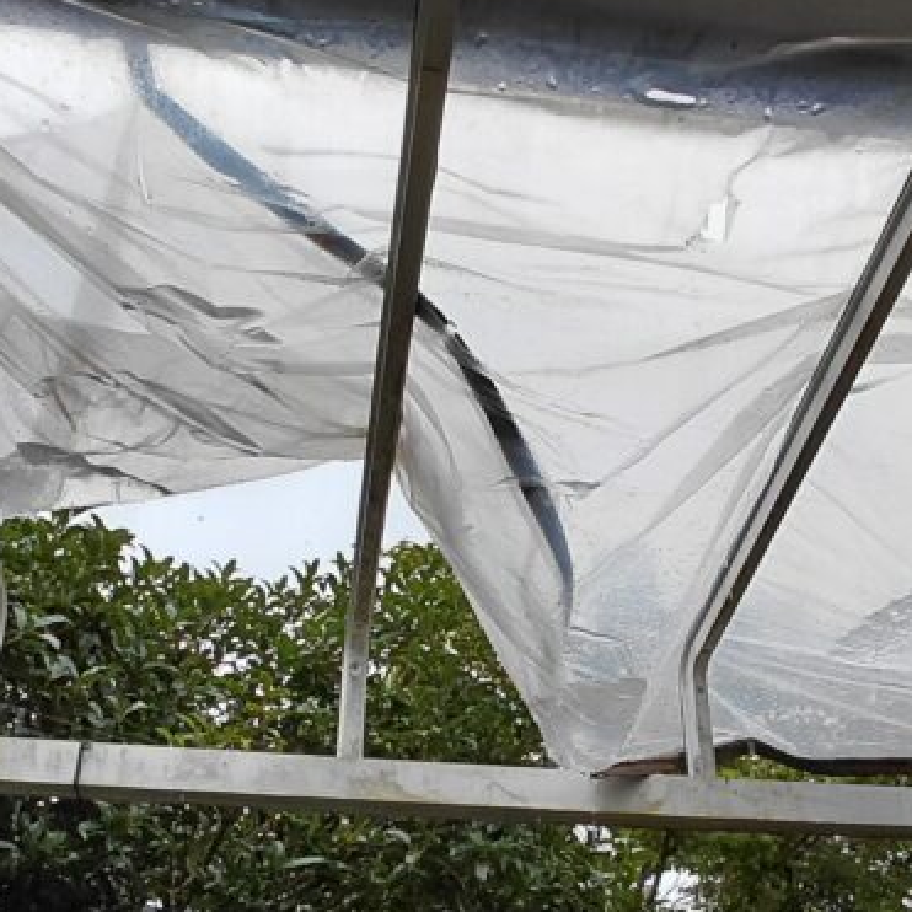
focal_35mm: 39
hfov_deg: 42.8
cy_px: 568
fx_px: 1162
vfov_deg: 42.5
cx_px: 501
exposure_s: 1/313
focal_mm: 1.64
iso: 40
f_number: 2.2
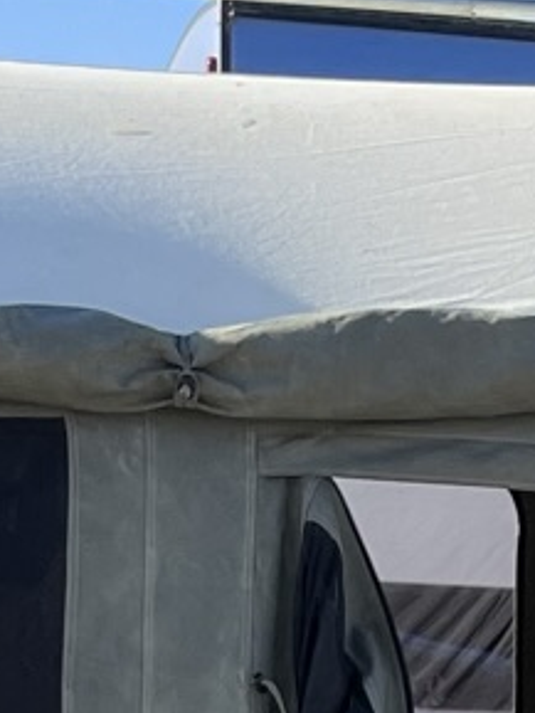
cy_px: 1367
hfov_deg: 7.9
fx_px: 3789
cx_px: 907
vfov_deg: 10.0
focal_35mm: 184
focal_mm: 5.1
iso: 50
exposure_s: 1/1647
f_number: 1.6
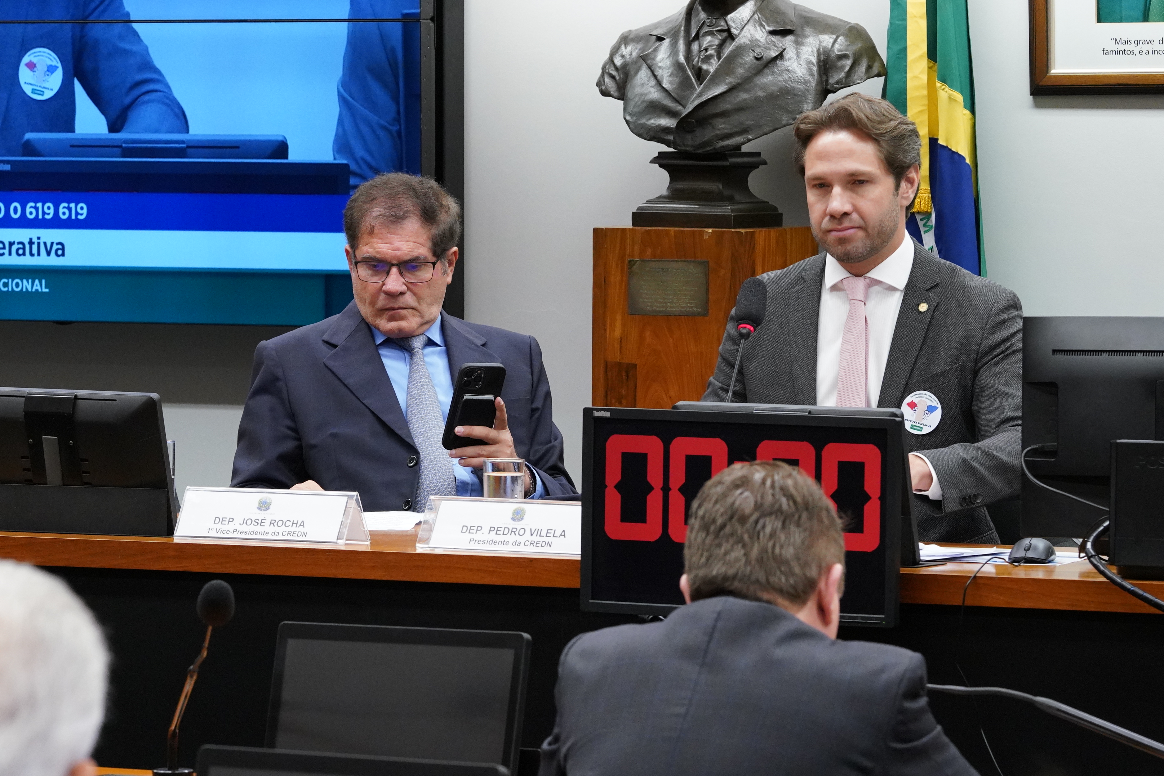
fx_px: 6985
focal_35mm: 216
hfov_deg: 9.5
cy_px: 281
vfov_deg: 6.4
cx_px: 312
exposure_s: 1/100
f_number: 8
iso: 3200
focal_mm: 135
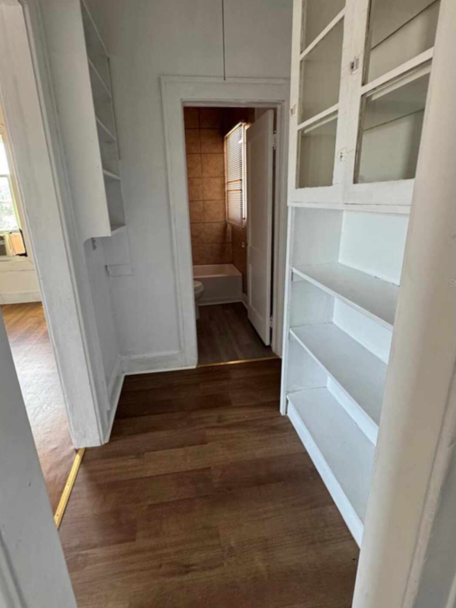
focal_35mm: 17
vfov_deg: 90.9
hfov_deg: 74.7
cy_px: 283
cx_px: 216
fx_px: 299
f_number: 2.2
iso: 320
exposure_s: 1/73
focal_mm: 2.22
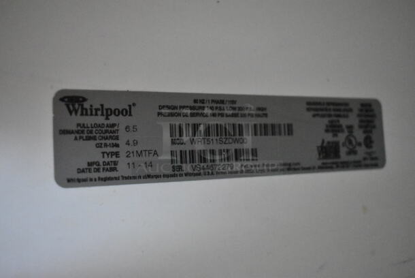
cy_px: 139
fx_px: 485
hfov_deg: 46.4
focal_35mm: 42
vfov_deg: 32.0
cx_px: 208
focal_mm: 28
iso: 12800
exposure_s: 1/125
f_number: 4.2
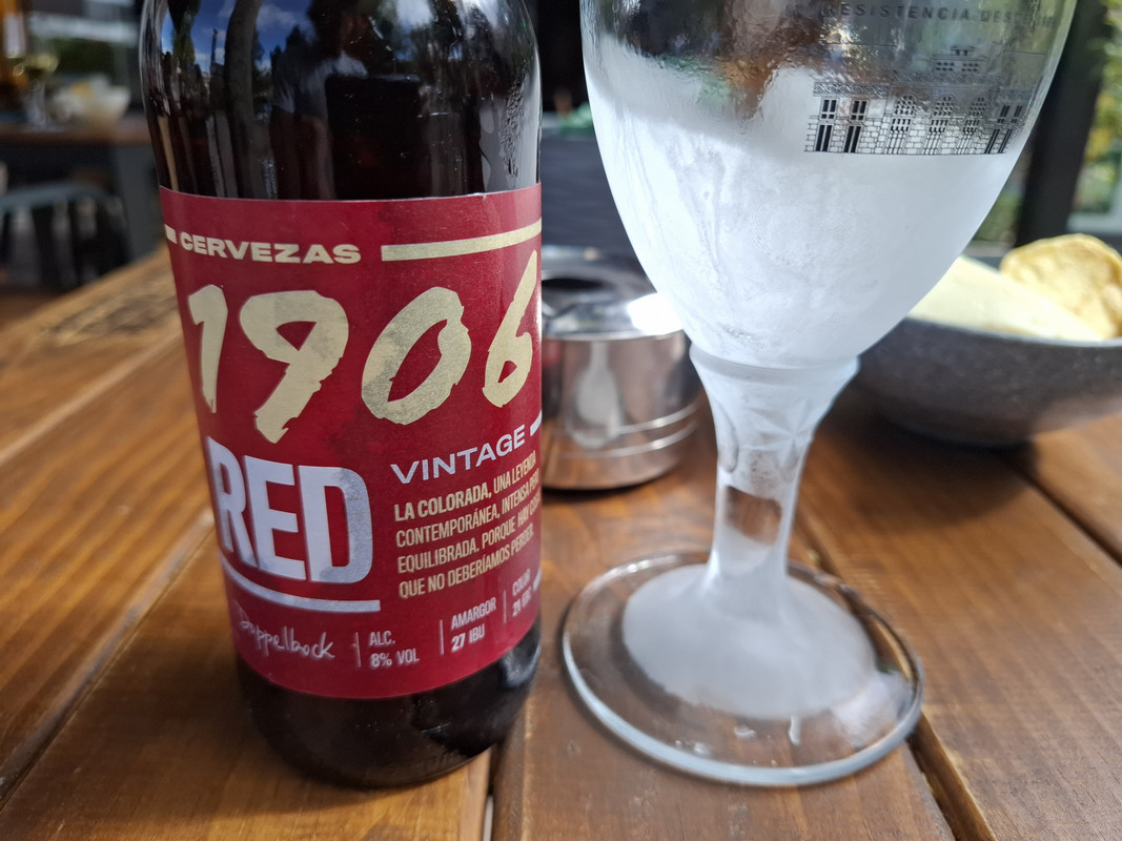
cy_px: 420
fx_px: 745
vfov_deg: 58.9
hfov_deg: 73.9
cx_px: 561
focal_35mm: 23
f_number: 1.8
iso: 50
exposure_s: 1/529
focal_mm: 5.54
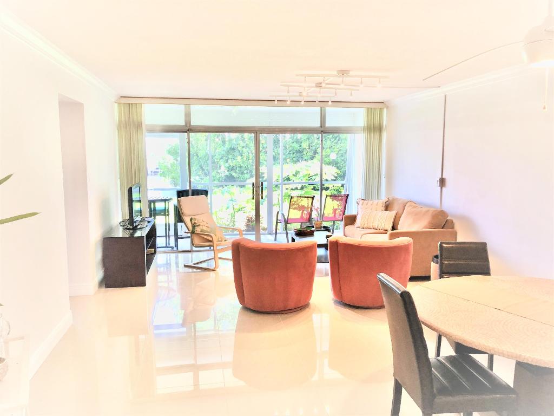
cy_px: 208
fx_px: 448
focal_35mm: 28
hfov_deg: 63.4
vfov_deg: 49.7
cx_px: 277
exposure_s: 1/30
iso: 25
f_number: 1.8
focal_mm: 3.99
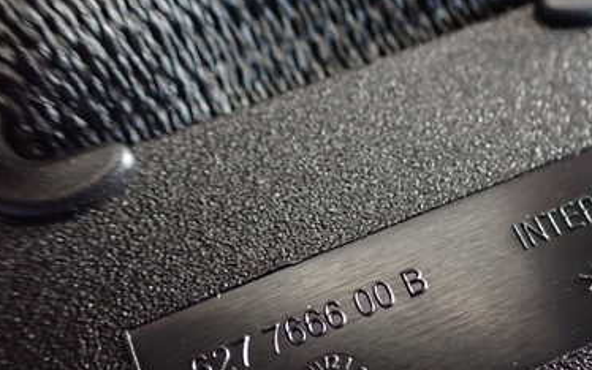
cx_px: 464
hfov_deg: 38.3
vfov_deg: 25.2
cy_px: 262
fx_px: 823
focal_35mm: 51
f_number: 2.3
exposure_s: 1/30
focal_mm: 5.4
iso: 800
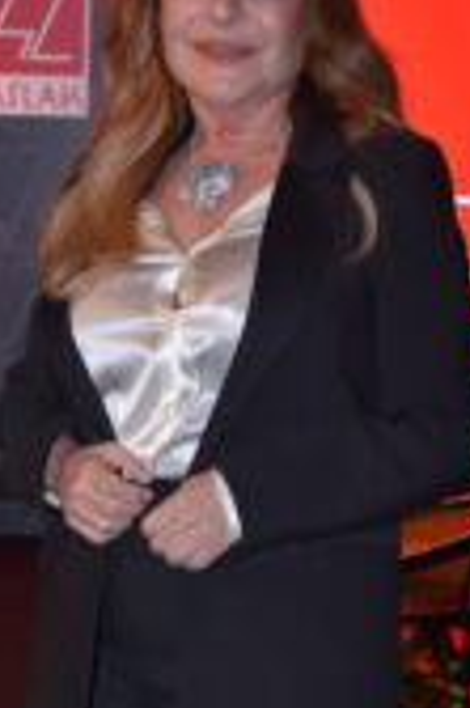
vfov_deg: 14.7
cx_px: 229
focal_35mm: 138
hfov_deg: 9.9
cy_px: 640
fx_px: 2708
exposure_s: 1/160
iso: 800
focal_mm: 48
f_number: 5
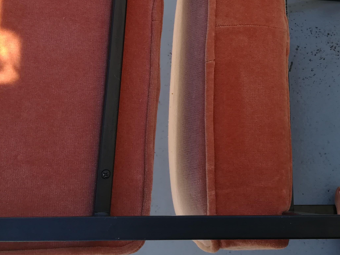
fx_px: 491
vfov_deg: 27.8
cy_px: 17
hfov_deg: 37.5
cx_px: 243
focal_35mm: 50
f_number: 2.2
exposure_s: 1/312
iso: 50
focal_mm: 3.83
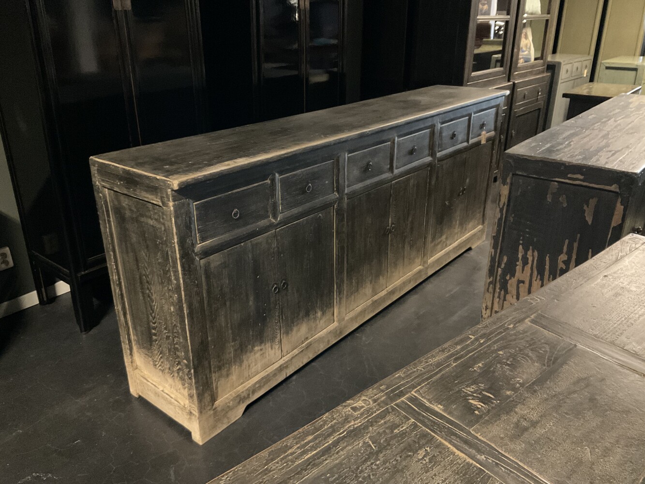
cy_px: 242
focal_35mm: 29
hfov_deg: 61.7
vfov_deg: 48.2
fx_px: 540
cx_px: 322
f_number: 1.8
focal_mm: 3
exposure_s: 1/17
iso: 500
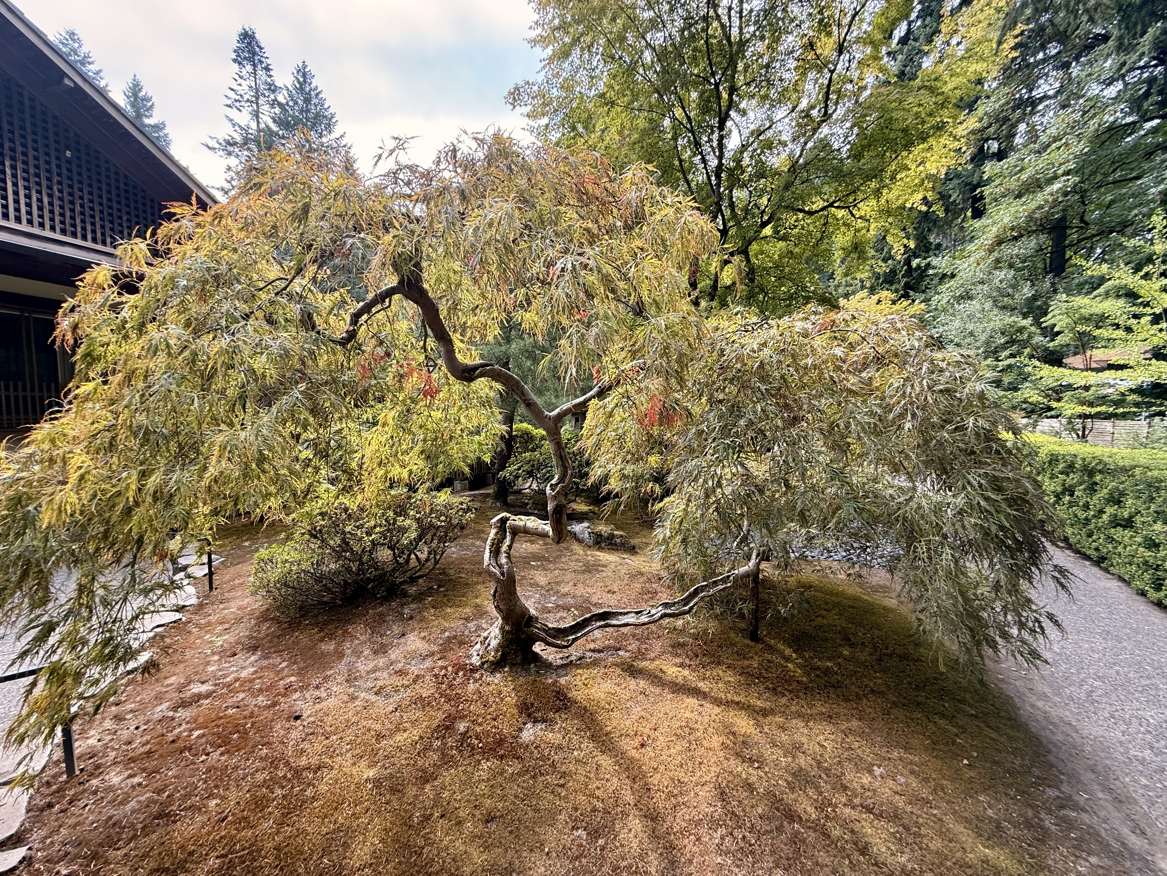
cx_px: 584
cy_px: 438
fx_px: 472
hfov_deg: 102.1
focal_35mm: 14
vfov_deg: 85.7
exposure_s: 1/143
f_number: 2.2
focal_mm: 2.22
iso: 50
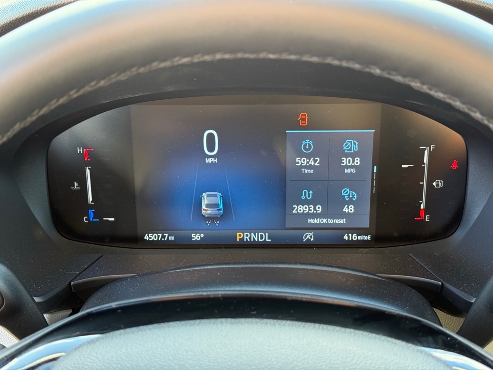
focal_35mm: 48
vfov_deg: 30.3
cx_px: 246
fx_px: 684
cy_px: 185
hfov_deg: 39.7
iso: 200
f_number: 1.78
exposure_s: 1/88
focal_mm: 6.76
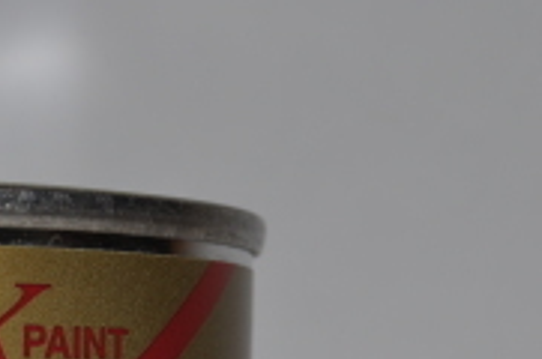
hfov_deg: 12.6
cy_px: 559
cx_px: -72
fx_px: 2405
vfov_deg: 8.3
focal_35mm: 160
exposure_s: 1/125
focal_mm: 32
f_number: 9
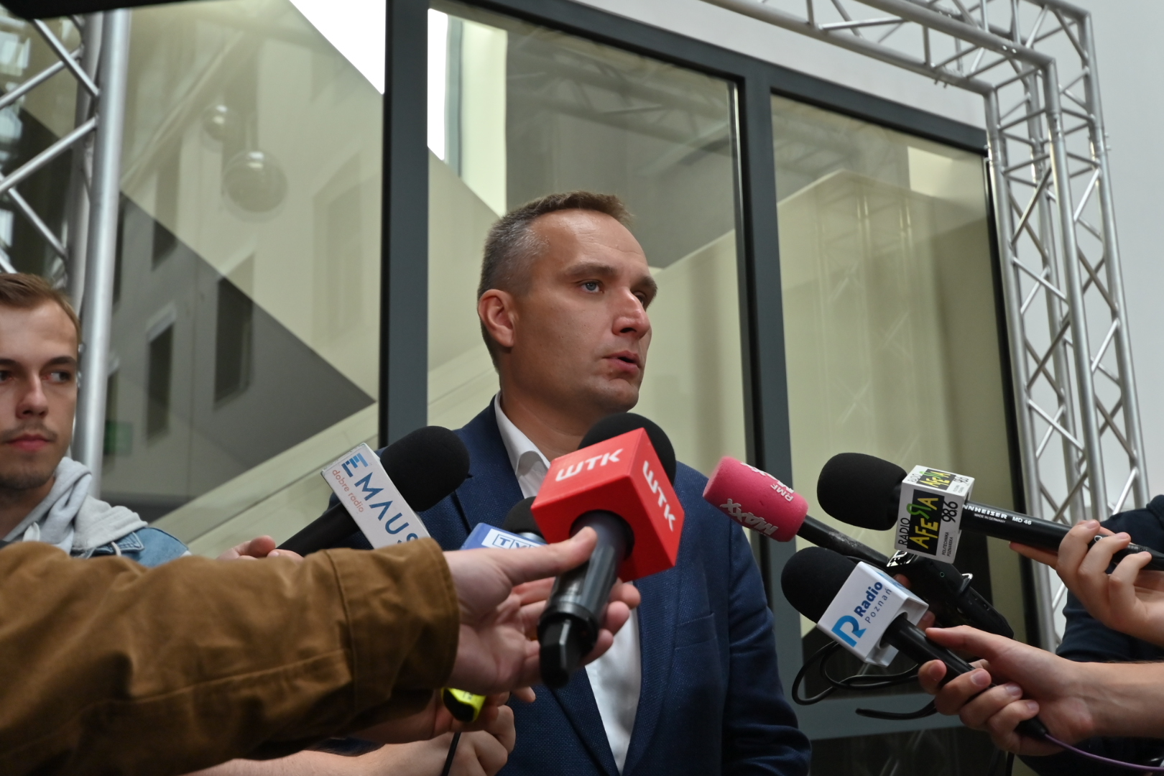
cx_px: 582
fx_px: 1164
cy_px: 388
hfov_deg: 53.1
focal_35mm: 36
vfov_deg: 36.9
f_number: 4.5
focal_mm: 24
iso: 560
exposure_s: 1/200
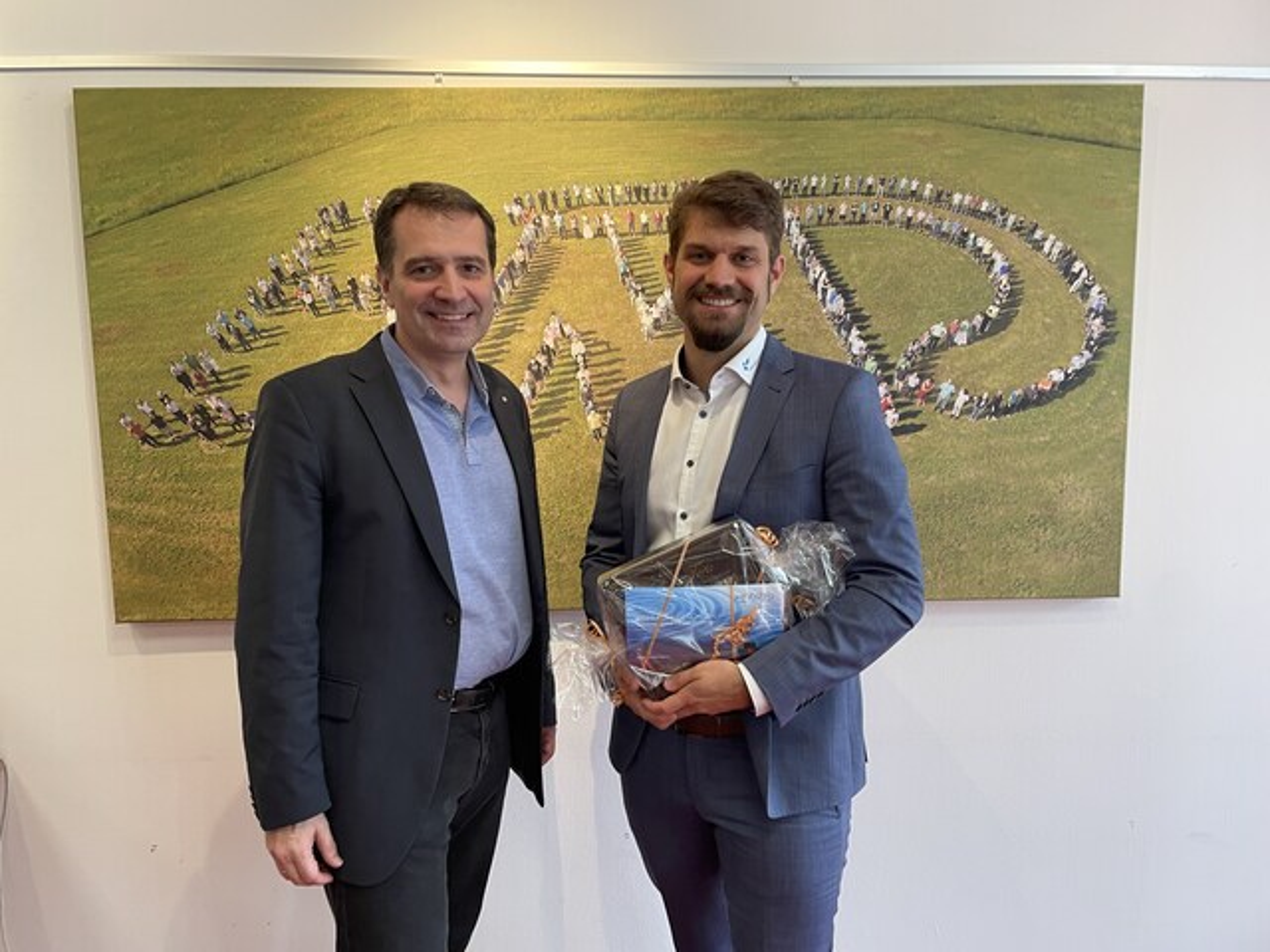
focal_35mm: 26
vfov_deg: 53.1
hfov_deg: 67.3
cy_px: 476
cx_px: 635
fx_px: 954
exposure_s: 1/50
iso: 80
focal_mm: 4.2
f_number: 1.6
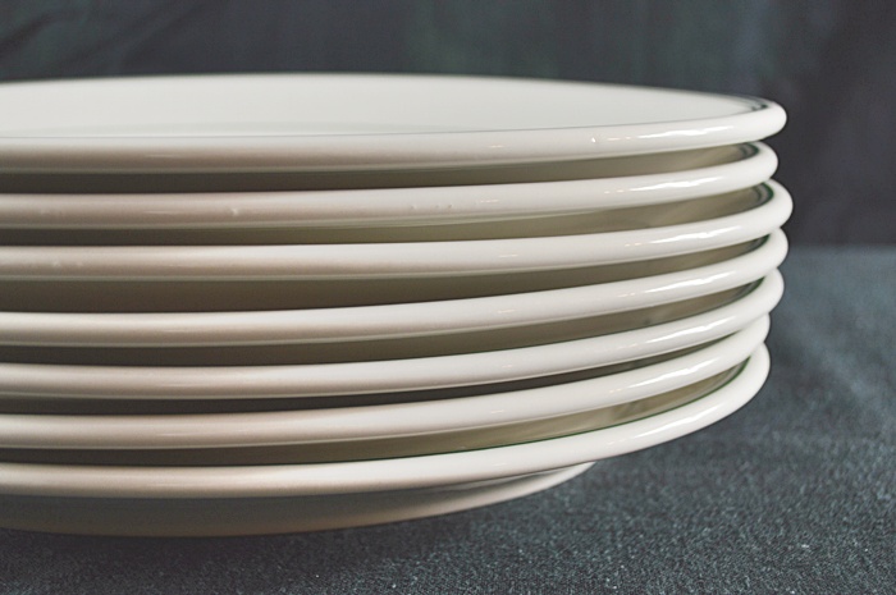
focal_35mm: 48
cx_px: 448
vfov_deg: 28.0
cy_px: 298
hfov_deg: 41.2
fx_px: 1193
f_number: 4.8
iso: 400
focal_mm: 32
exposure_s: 1/40
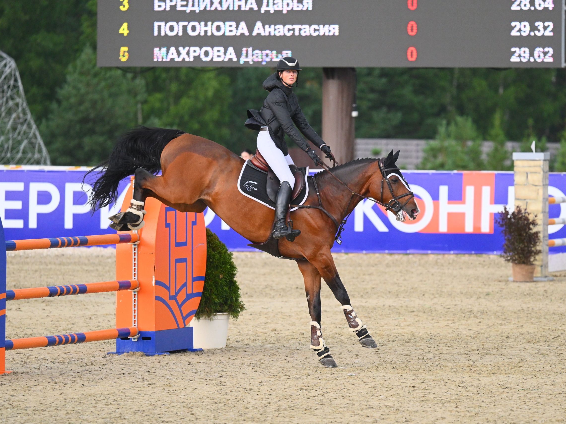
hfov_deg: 6.1
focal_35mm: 325
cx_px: 294
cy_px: 212
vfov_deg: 4.6
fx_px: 5314
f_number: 5
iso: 2000
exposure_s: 1/3200
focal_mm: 300
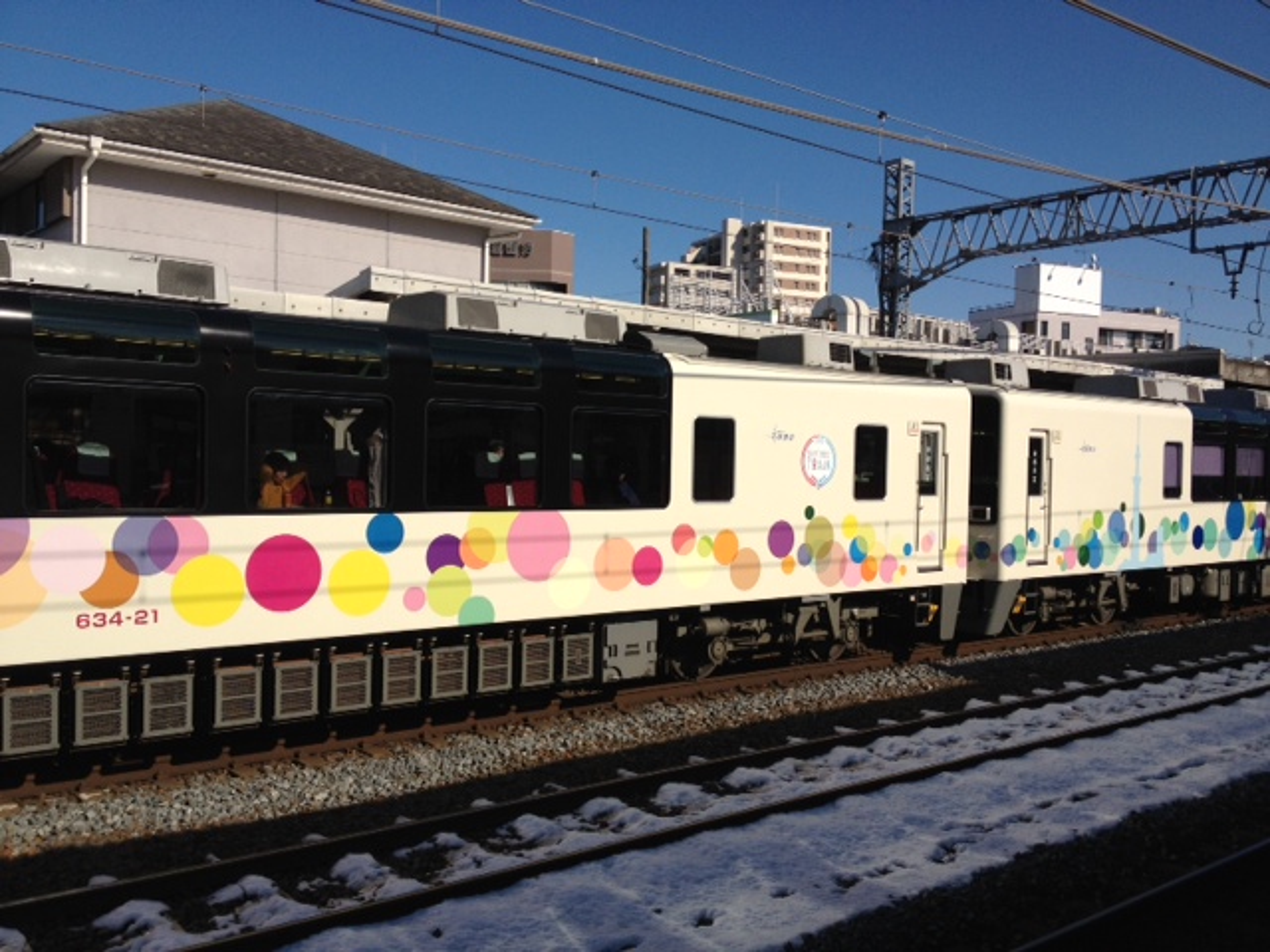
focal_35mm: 35
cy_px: 476
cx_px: 635
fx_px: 1284
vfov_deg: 40.7
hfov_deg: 52.6
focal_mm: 4.28
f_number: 2.4
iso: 64
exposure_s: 1/3247
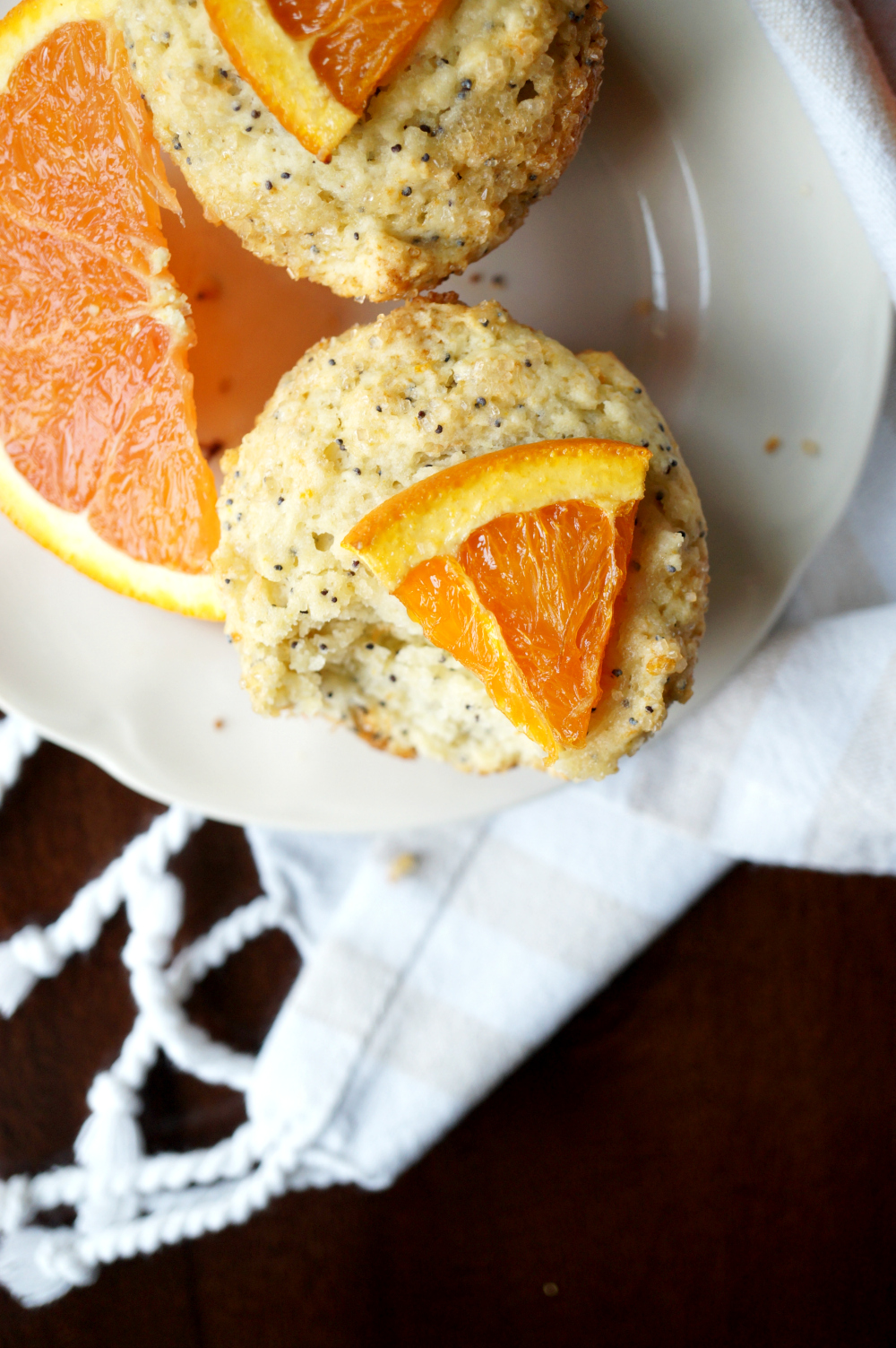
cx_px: 448
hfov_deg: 29.8
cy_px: 674
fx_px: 1682
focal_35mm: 45
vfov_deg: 43.6
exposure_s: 1/100
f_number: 3.5
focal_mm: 30
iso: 400
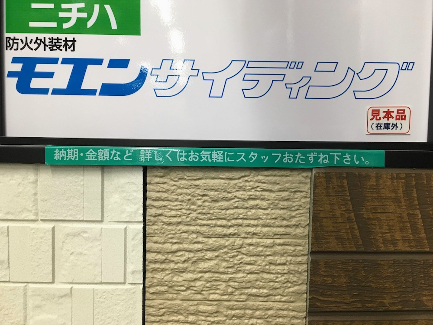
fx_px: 363
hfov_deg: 61.7
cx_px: 216
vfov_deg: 48.2
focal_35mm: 29
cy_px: 162
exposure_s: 1/30
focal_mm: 4.15
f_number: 2.2
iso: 125
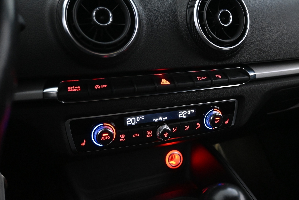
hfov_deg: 57.2
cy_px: 100
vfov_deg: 40.0
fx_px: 274
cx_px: 150
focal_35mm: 33
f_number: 4
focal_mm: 22
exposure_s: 1/40
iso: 6400
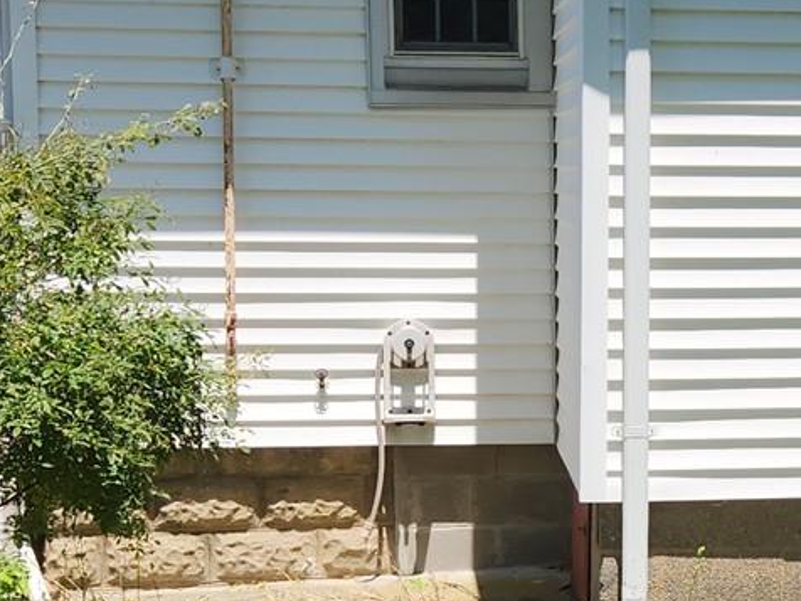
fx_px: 2291
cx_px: 801
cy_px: 419
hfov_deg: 19.3
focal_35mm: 99
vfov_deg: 14.9
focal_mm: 5.4
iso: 20
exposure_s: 1/1641
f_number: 1.8
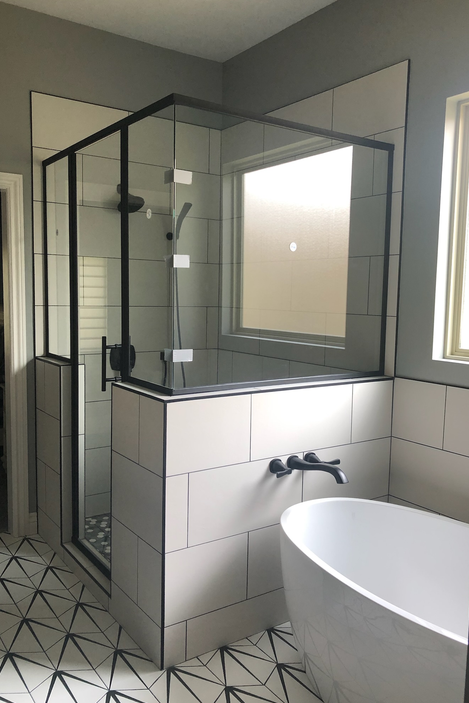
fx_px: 586
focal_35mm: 30
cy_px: 354
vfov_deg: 61.9
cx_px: 216
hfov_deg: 43.6
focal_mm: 3.99
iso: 25
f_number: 1.8
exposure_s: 1/30
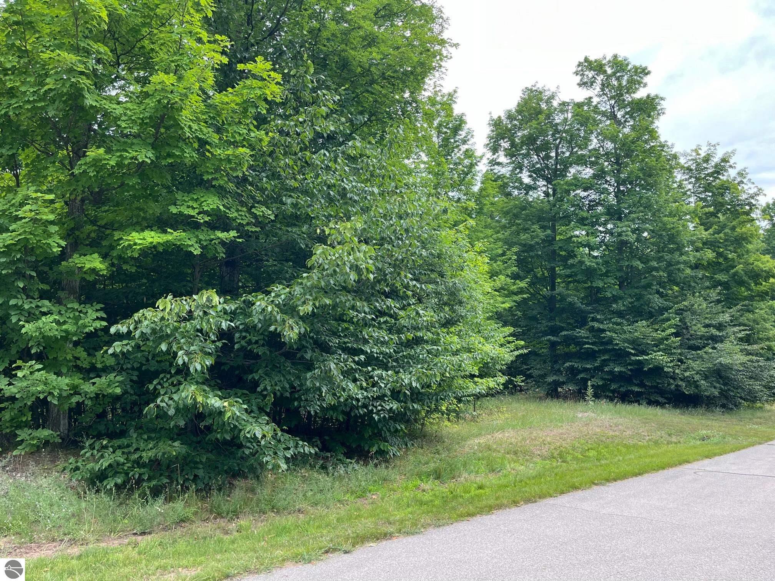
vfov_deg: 53.1
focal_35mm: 26
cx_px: 388
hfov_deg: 67.3
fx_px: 582
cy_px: 290
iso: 50
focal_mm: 5.1
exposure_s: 1/388
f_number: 1.6
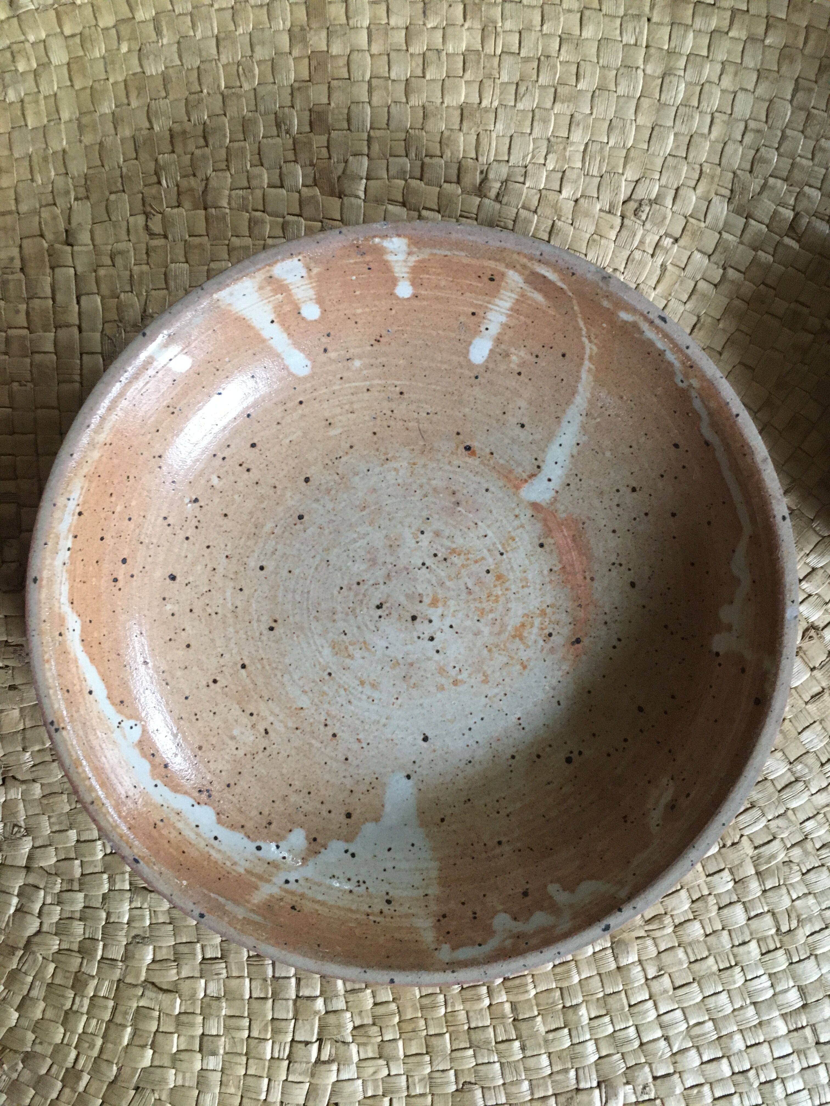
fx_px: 927
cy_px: 553
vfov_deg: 61.7
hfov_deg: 48.2
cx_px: 415
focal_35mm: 29
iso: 200
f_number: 2.2
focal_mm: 4.15
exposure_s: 1/25
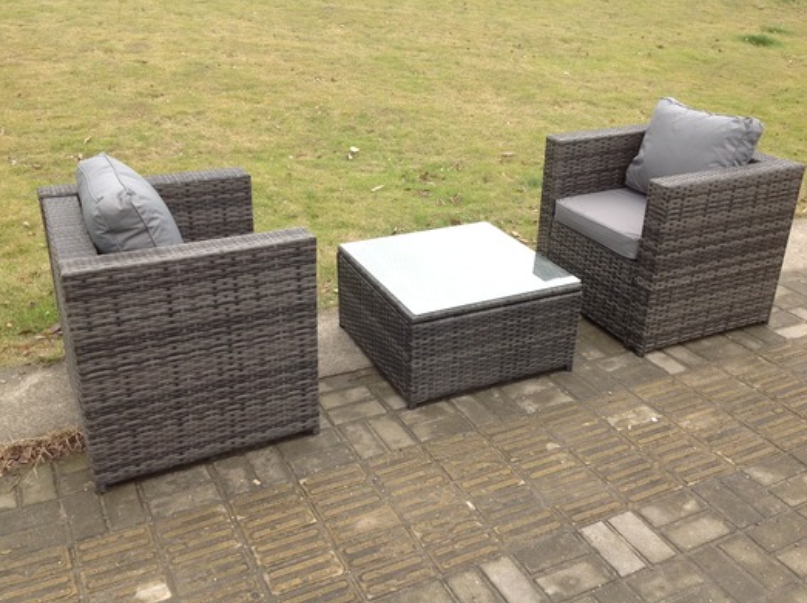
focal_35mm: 37
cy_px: 305
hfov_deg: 50.2
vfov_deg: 38.6
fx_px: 862
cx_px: 419
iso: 50
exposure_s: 1/238
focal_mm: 4.28
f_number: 2.4
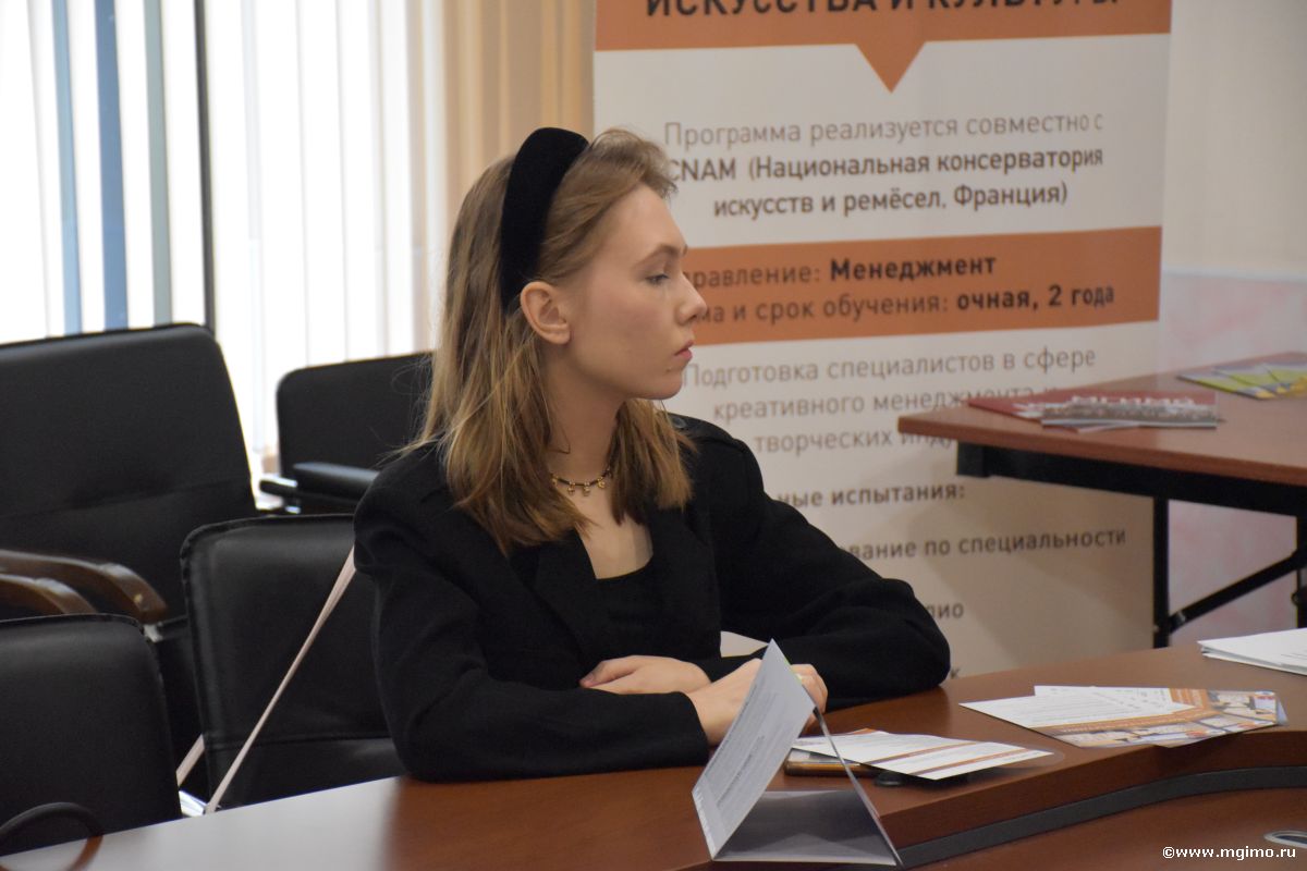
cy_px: 436
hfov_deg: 16.1
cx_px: 654
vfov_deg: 10.8
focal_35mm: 128
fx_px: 4629
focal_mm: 85
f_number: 5.3
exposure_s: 1/125
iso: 5600
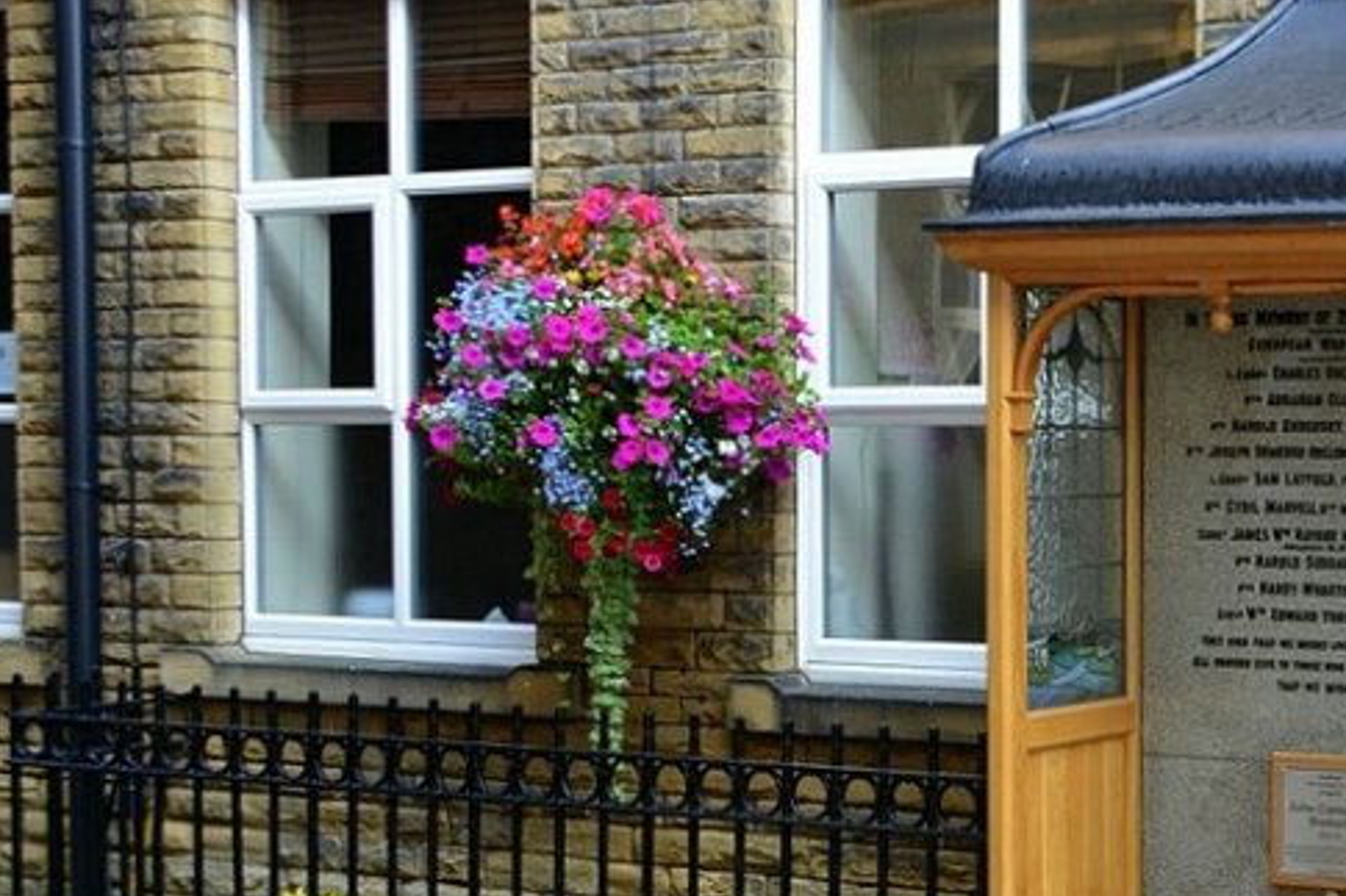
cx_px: 1377
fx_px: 2541
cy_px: 655
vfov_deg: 19.9
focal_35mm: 68
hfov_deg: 27.8
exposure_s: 1/100
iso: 400
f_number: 5
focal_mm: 22
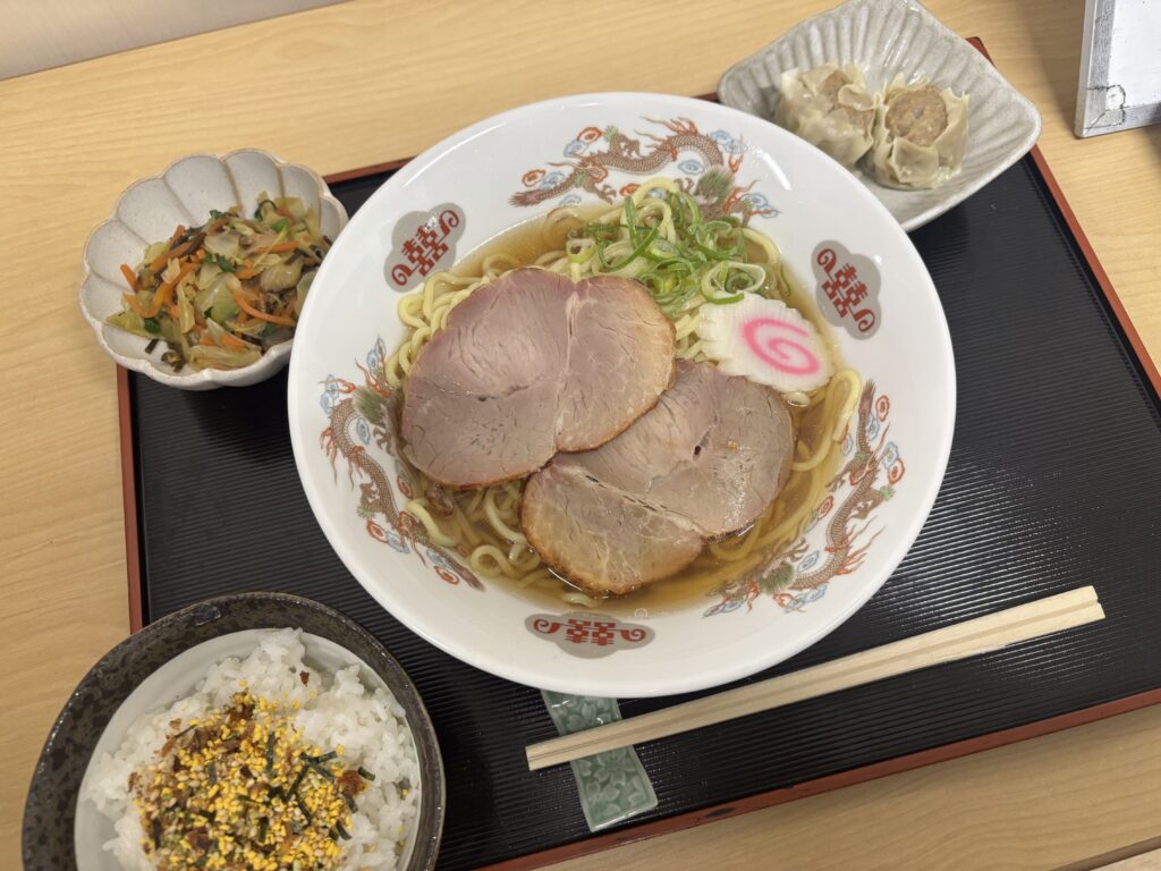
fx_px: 872
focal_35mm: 26
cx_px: 580
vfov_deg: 53.1
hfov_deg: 67.3
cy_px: 436
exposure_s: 1/60
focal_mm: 5.96
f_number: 1.6
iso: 125
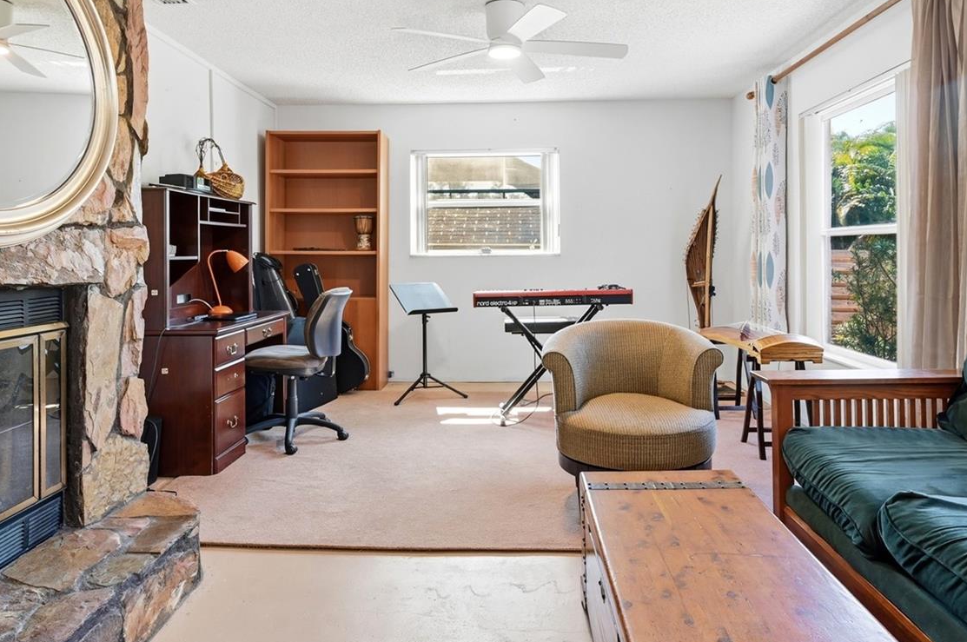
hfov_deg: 76.2
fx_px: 617
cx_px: 485
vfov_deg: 54.9
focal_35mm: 23
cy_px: 297
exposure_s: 1/400
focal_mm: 16
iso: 250
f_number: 9
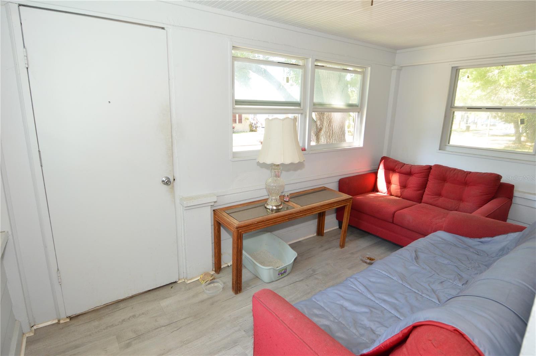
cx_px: 268
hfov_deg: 90.1
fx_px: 268
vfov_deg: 67.3
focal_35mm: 18
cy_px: 178
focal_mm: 12
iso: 400
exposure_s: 1/80
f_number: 4.5
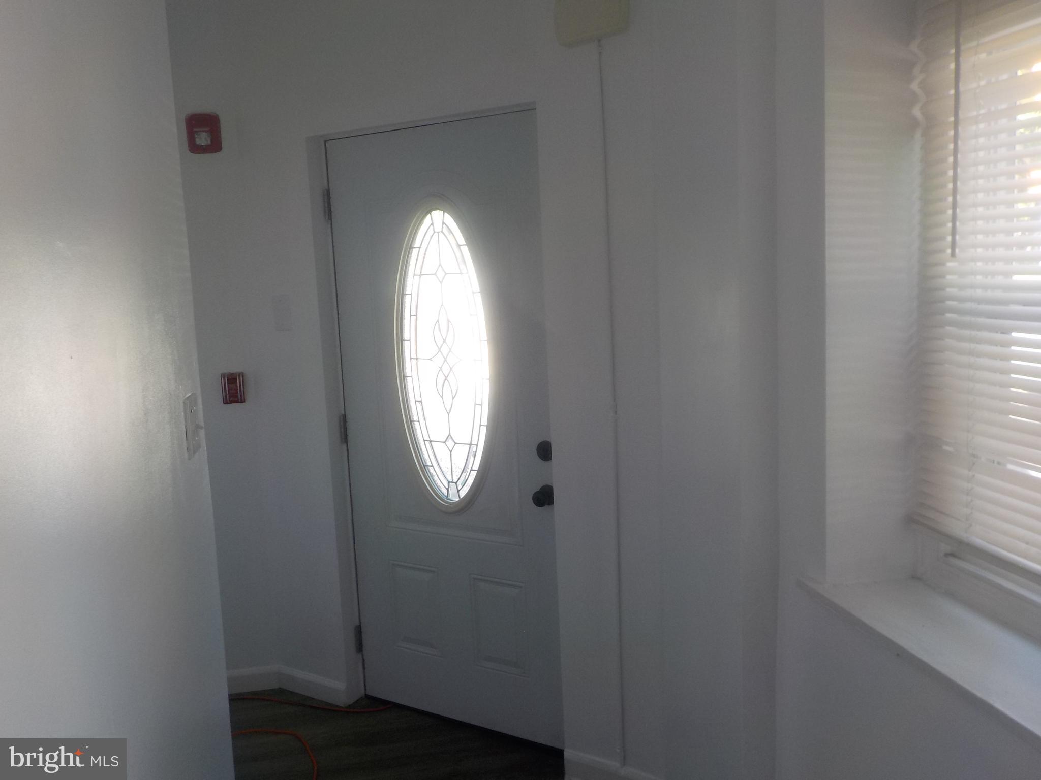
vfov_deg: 46.8
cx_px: 520
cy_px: 390
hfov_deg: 60.0
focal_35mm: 30
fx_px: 902
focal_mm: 4.1
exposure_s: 1/50
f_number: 3.3
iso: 125
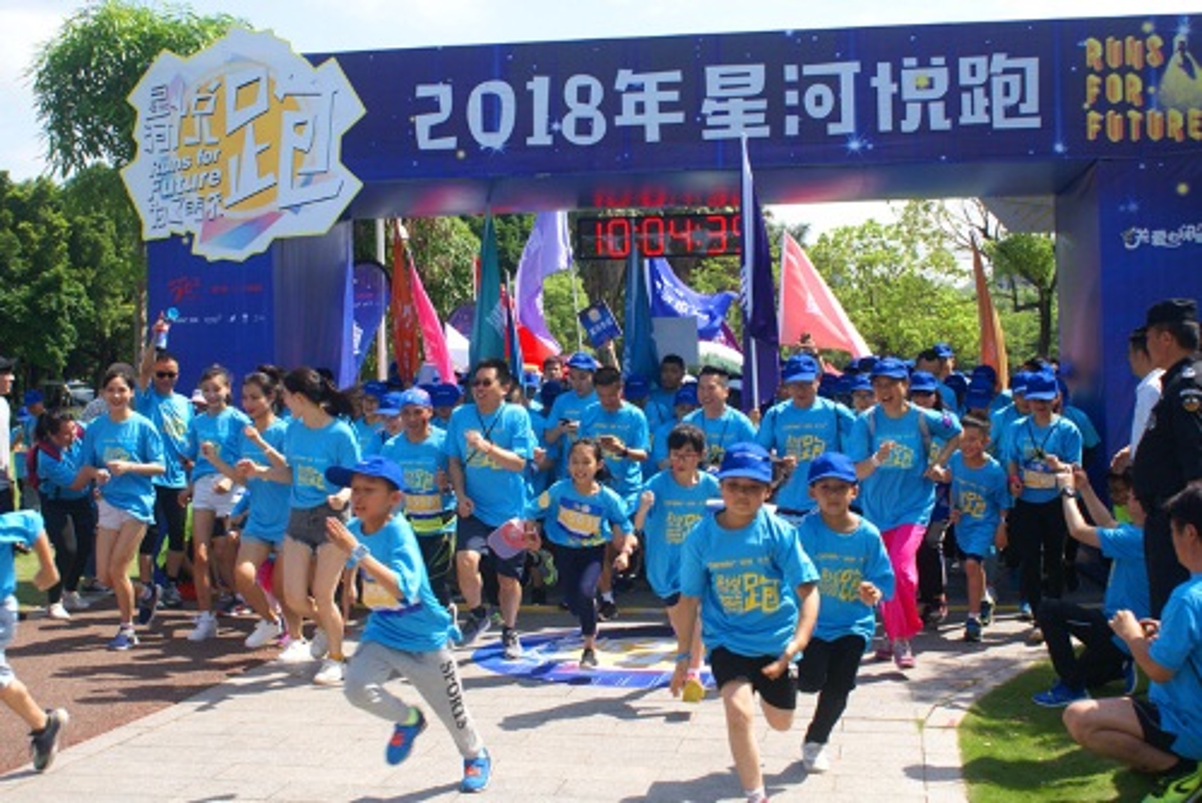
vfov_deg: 29.9
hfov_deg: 43.6
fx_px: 1503
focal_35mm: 45
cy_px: 402
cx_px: 601
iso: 100
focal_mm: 30
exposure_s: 1/320
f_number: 5.6
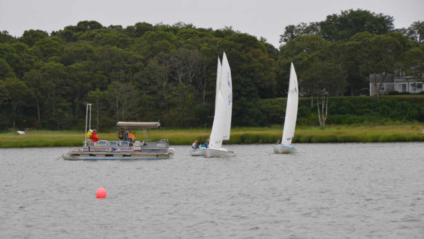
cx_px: 212
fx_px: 1681
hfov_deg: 14.4
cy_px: 121
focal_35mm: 150
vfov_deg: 8.1
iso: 100
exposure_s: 1/250
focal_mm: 95
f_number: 8
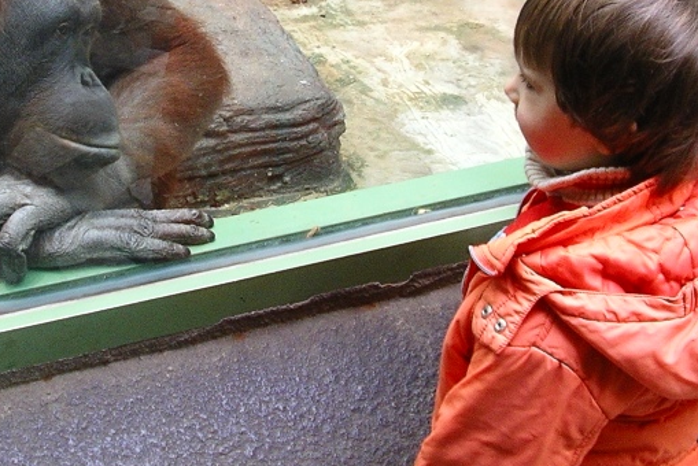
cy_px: 104
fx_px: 1785
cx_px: 174
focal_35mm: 92
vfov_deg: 14.8
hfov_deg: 21.9
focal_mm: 6.7
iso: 125
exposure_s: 1/10
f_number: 3.1
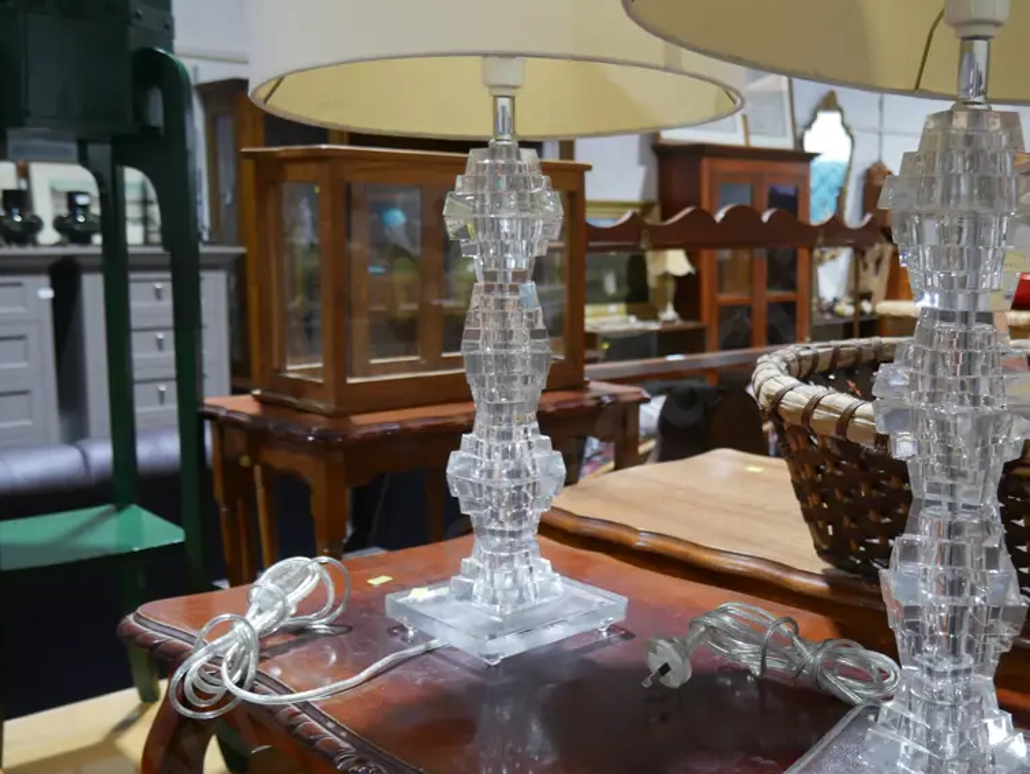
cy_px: 383
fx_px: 1131
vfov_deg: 37.8
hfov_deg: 48.1
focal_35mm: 38
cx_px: 692
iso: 500
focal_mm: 14
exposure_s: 1/60
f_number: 3.5
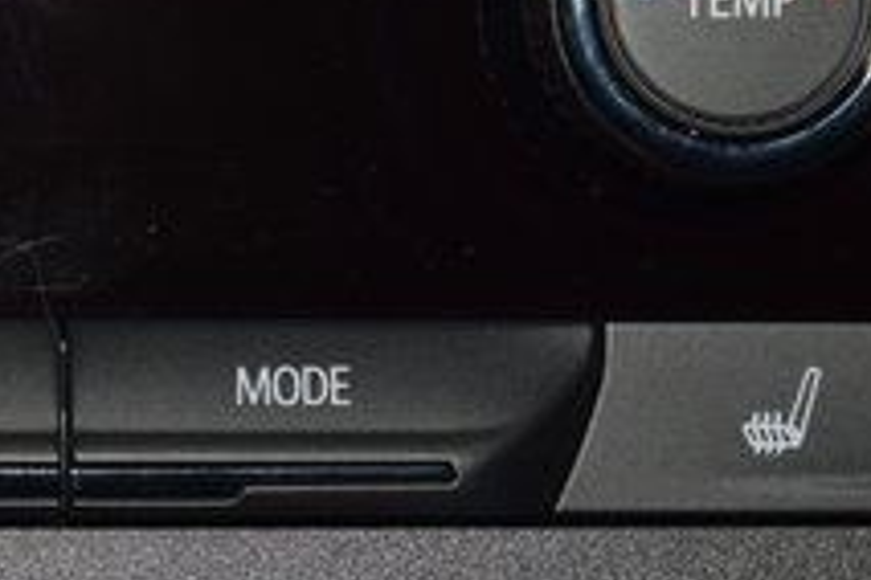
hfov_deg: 6.5
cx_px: 114
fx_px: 7621
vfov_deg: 4.4
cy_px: 96
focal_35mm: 315
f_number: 8
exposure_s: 1/125
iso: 100
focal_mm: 70
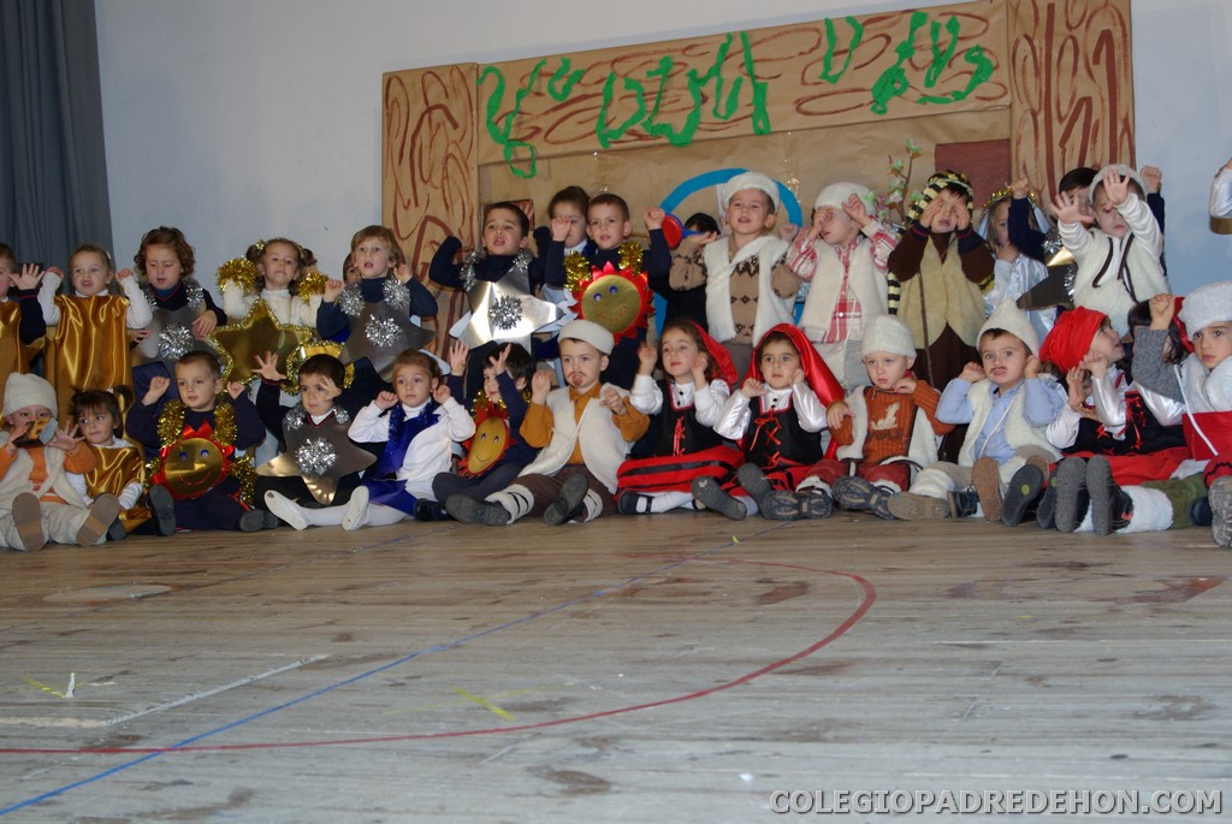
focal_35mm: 46
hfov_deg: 42.3
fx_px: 1593
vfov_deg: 29.0
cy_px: 412
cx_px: 616
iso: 400
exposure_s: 1/45
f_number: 5.6
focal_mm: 31
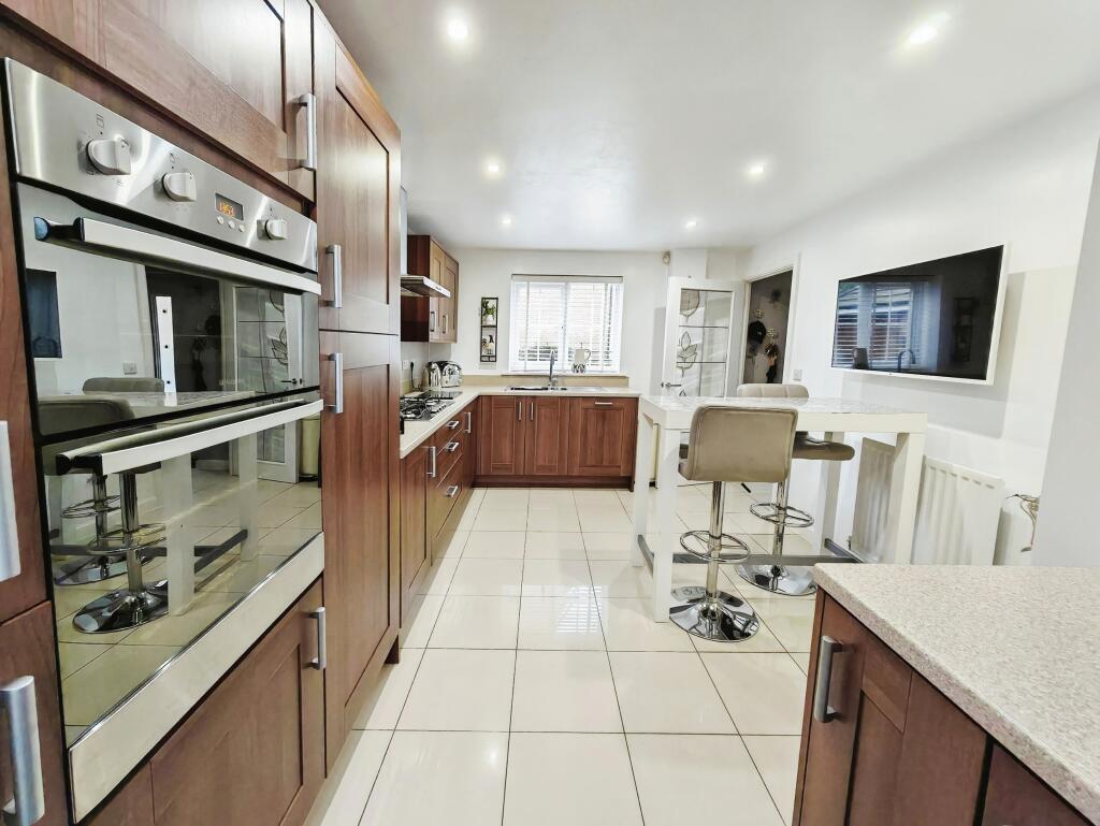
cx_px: 550
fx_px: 413
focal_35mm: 13
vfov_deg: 90.0
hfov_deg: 106.2
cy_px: 413
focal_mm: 1.82
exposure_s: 1/33
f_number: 2
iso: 800
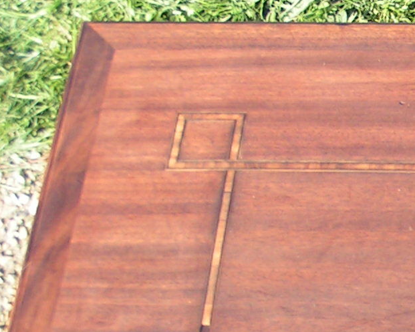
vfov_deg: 11.6
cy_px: 297
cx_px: 613
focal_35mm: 132
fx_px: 1622
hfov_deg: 13.7
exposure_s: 1/100
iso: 50
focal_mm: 6.3
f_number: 4
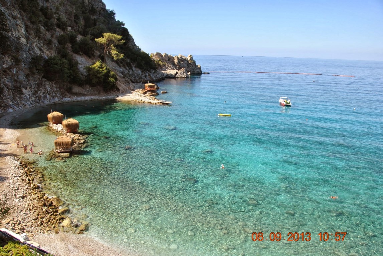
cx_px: 192
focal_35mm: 27
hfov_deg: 67.3
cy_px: 128
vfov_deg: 48.1
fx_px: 288
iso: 100
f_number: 7.1
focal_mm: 18
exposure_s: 1/200
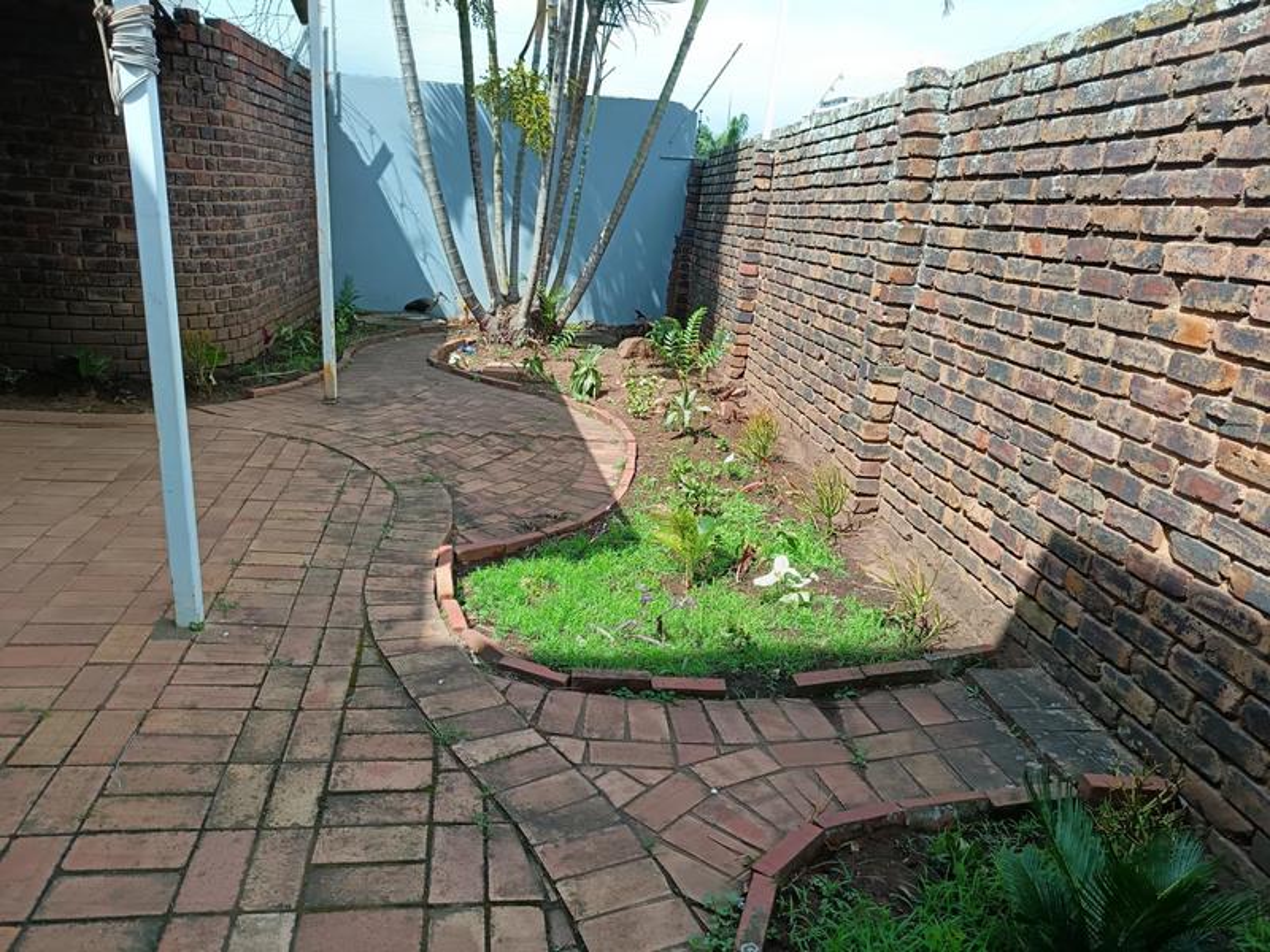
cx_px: 635
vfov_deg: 56.8
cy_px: 476
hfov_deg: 71.6
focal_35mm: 24
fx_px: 881
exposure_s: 1/162
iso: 100
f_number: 1.75
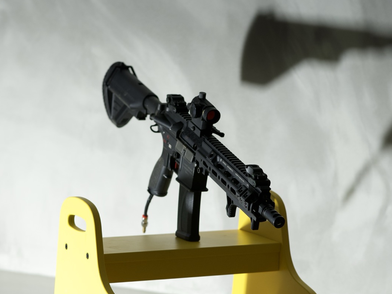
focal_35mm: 149
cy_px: 151
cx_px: 183
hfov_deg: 13.3
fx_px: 1683
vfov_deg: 10.0
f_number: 4
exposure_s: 1/160
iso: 640
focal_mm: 85
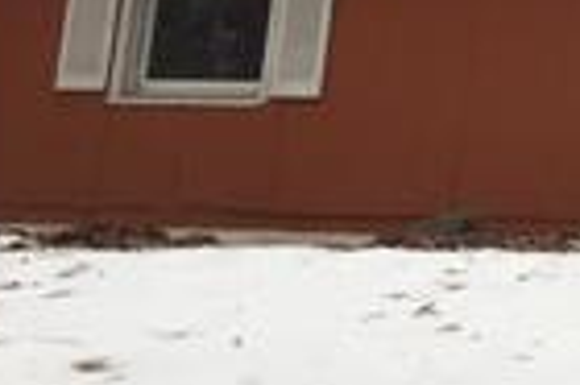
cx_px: 1363
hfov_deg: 10.2
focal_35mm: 176
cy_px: -170
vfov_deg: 7.7
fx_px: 2832
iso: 32
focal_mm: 4.15
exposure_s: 1/120
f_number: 2.2
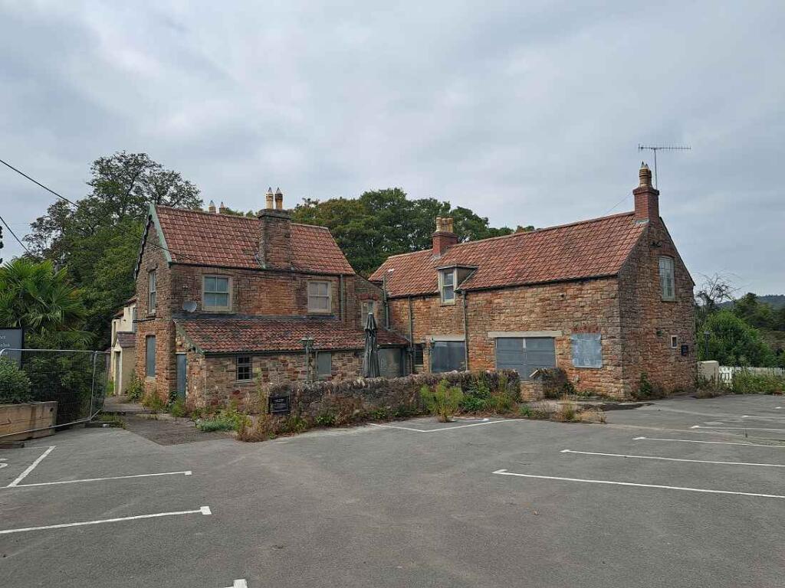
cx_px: 392
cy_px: 294
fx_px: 544
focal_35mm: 24
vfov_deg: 56.8
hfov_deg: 71.6
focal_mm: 5.23
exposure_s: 1/1381
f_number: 1.8
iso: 50
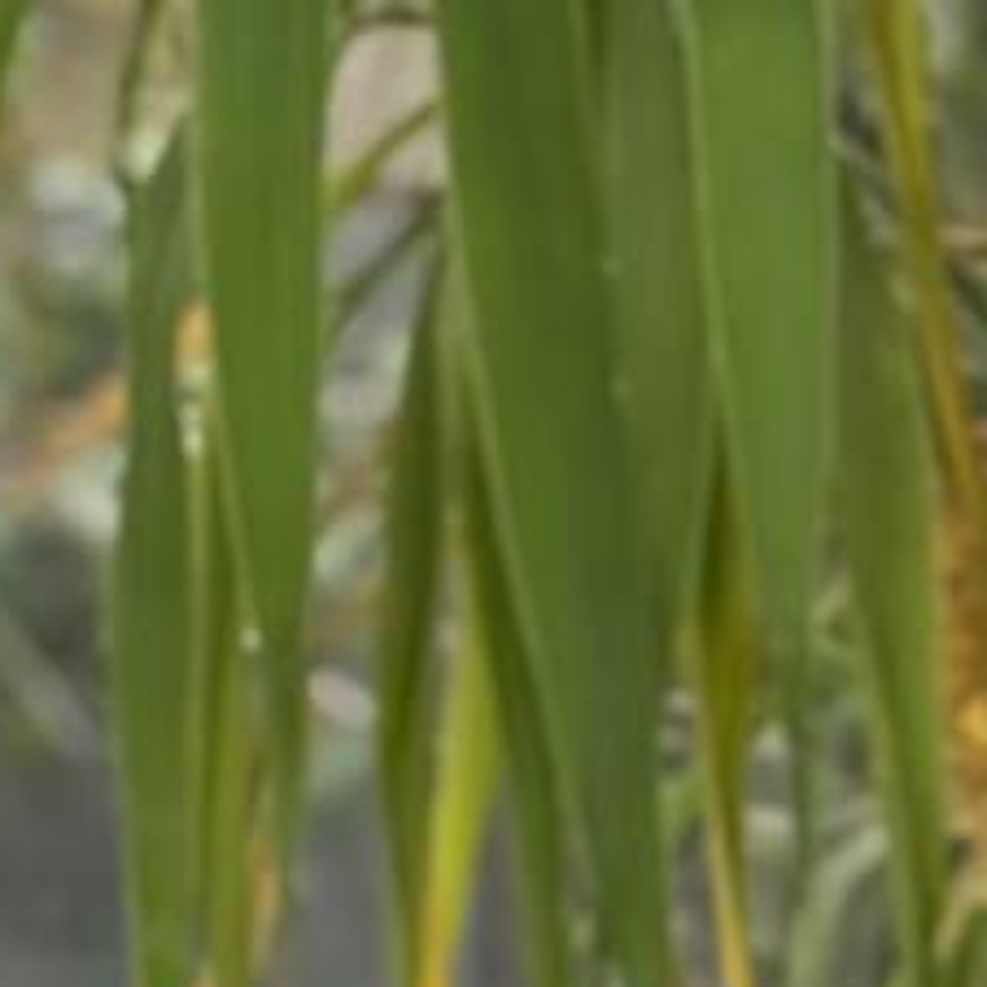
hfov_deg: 6.8
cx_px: -1022
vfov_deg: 6.8
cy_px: -932
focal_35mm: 250
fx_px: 8065
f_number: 1.78
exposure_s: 1/314
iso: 80
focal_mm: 6.76
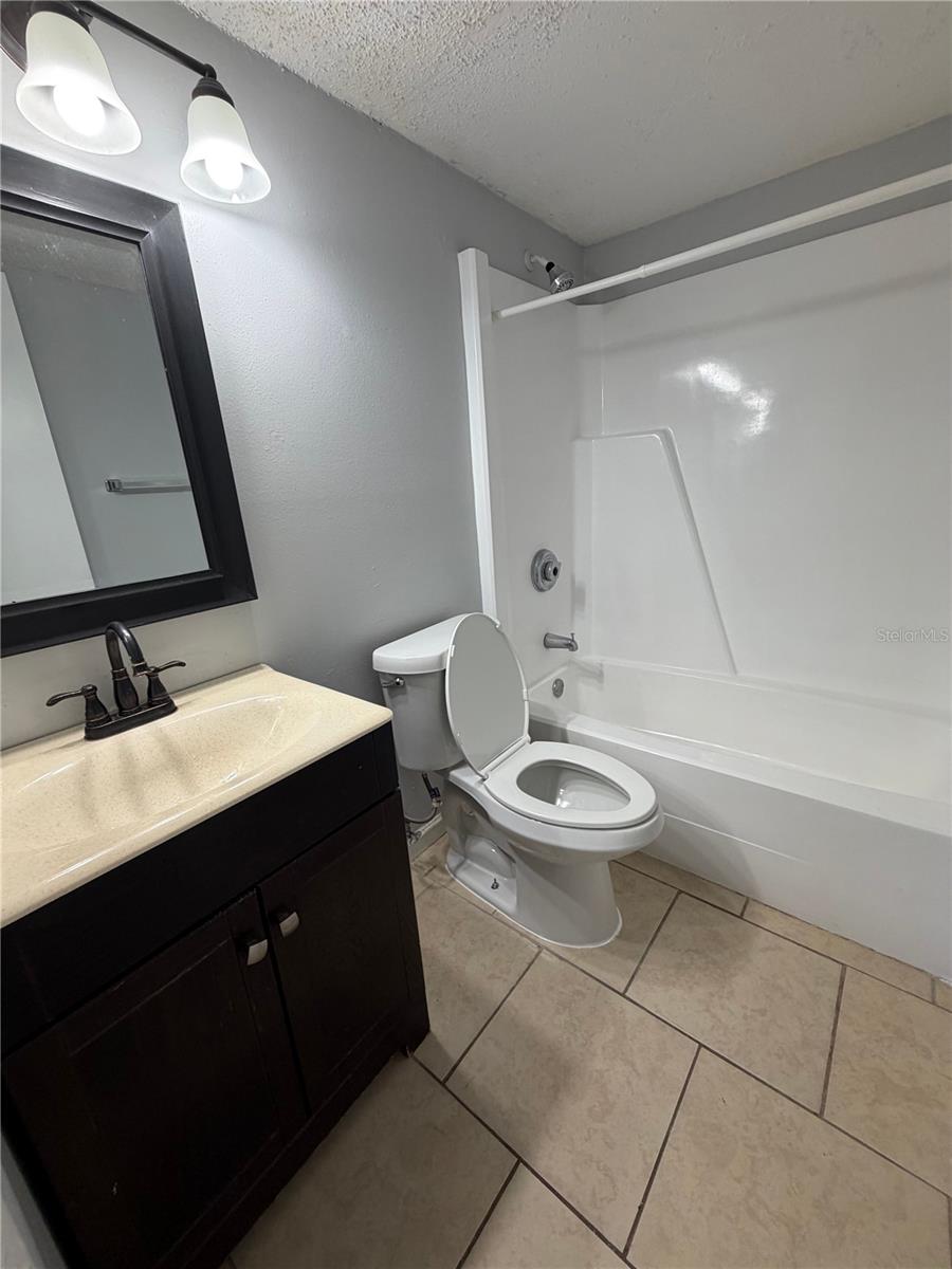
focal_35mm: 14
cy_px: 634
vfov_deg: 102.1
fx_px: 513
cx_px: 476
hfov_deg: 85.7
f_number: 2.2
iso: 125
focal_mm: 2.22
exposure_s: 1/120
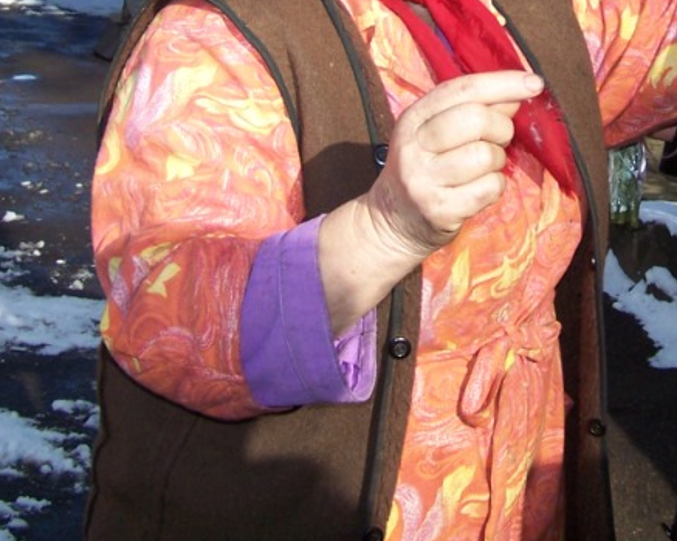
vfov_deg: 17.1
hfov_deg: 21.7
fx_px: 1742
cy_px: -47
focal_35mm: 87
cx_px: 539
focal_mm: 6.3
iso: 80
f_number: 2.8
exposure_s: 1/750
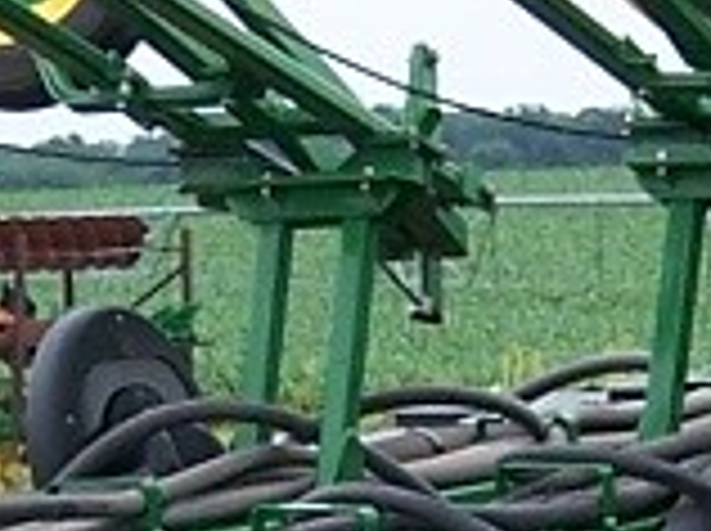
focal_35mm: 251
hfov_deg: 7.9
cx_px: 248
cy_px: 544
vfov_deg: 5.9
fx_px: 5148
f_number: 3.4
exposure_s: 1/250
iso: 80
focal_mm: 5.5
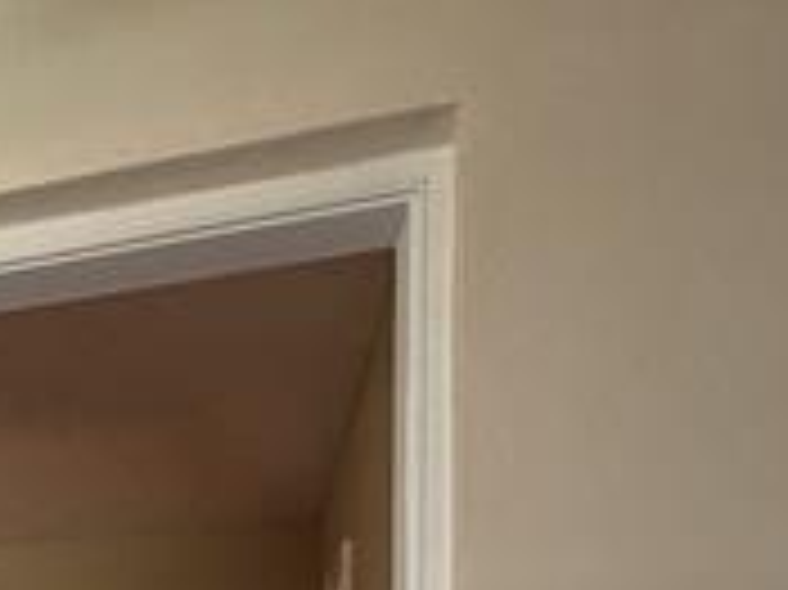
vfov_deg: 19.9
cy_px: 878
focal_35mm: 64
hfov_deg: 23.1
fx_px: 1456
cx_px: -459
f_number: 2.2
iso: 250
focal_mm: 2.22
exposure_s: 1/120
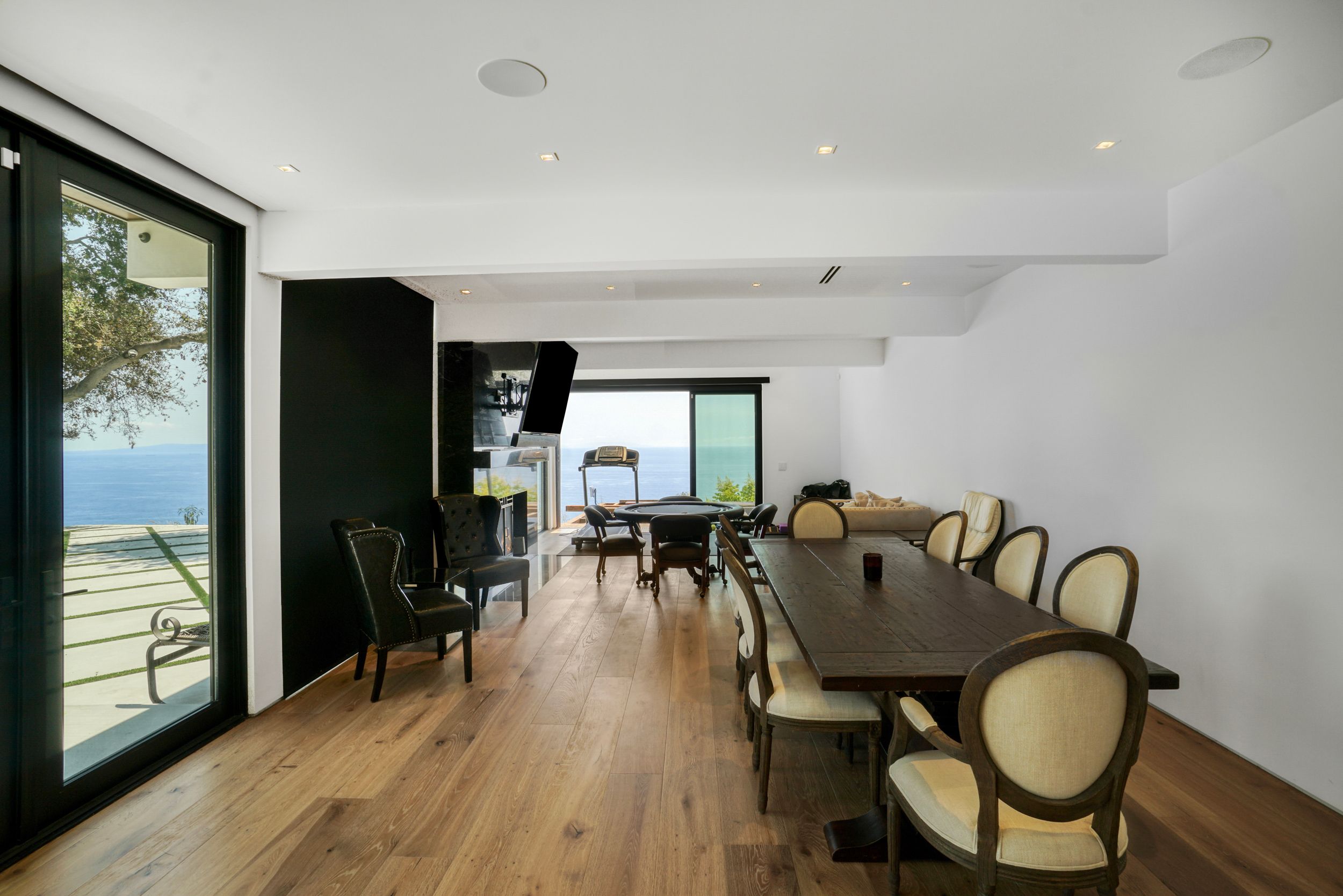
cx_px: 672
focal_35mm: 16
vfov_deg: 72.1
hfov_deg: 95.0
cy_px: 448
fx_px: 616
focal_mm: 11
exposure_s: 1/80
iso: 100
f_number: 13
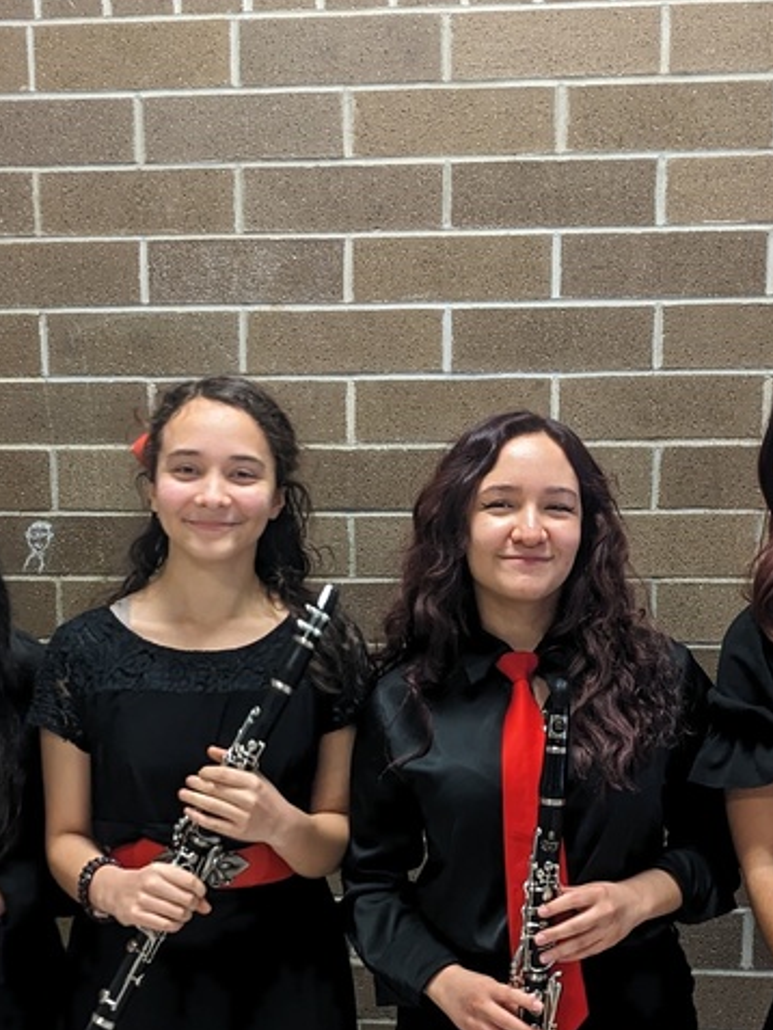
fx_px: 1726
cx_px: 393
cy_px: 749
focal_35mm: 58
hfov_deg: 25.2
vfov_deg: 32.7
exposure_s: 1/24
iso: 188
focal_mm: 4.38
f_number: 1.73
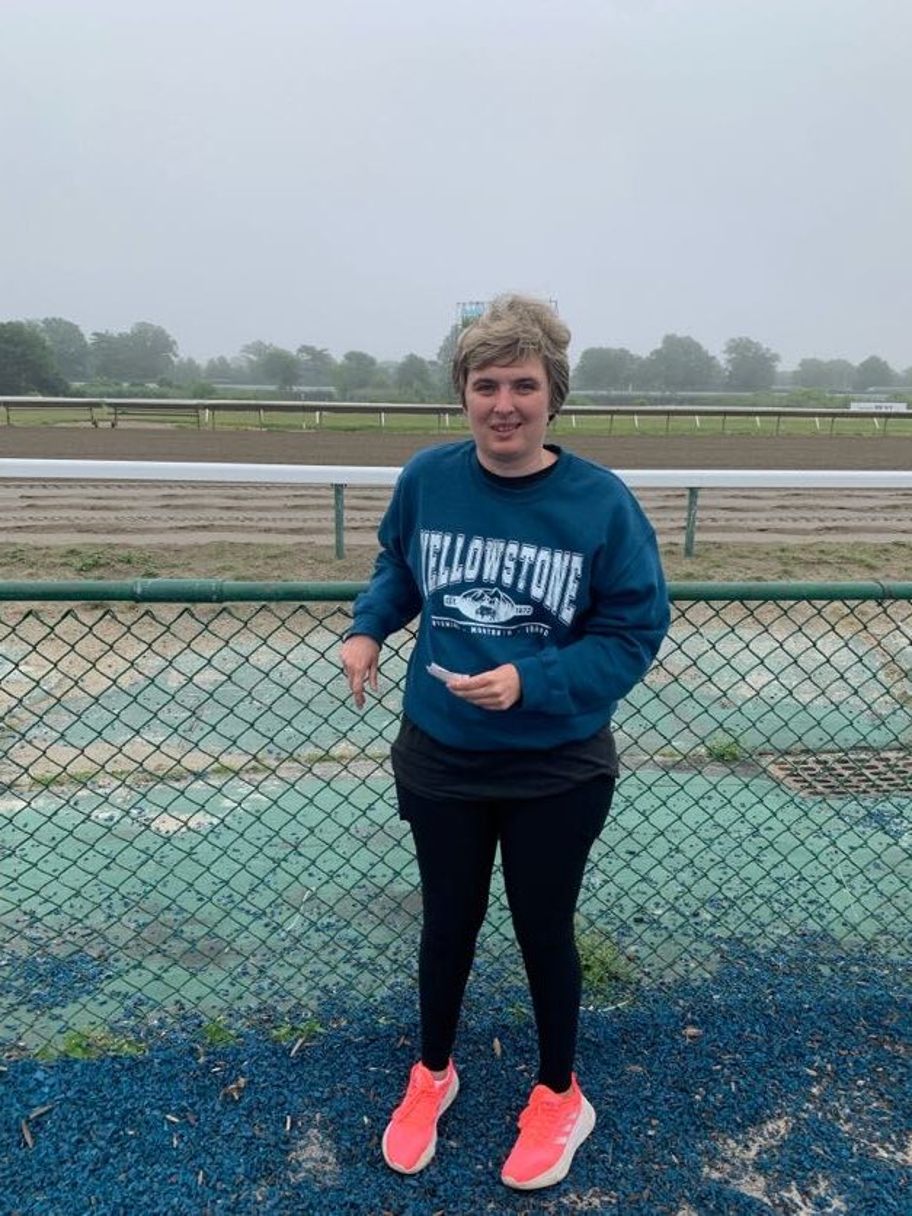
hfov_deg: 53.1
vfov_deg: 67.3
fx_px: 913
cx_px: 456
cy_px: 608
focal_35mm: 26
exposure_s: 1/1100
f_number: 1.8
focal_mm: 4.25
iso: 25
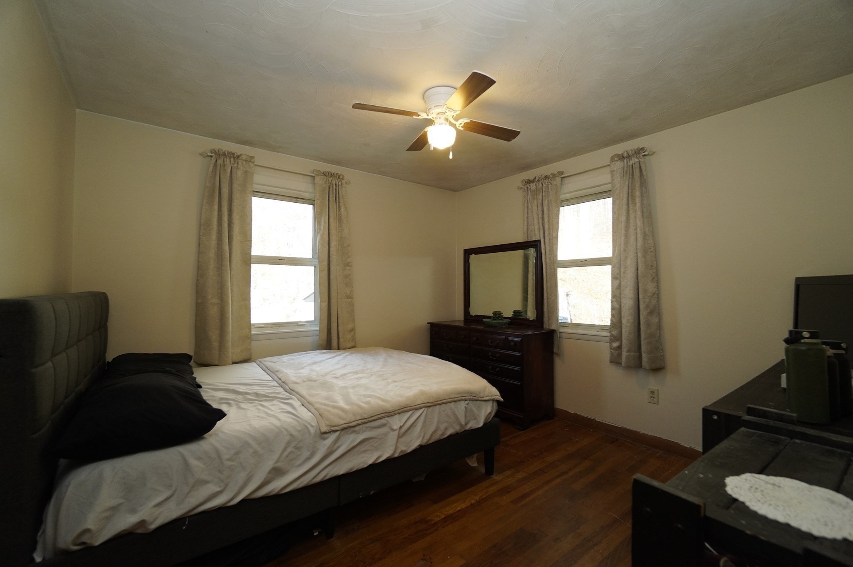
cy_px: 284
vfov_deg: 77.2
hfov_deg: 100.4
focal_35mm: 15
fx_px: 355
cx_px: 426
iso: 1000
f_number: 4
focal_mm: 10
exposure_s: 1/160
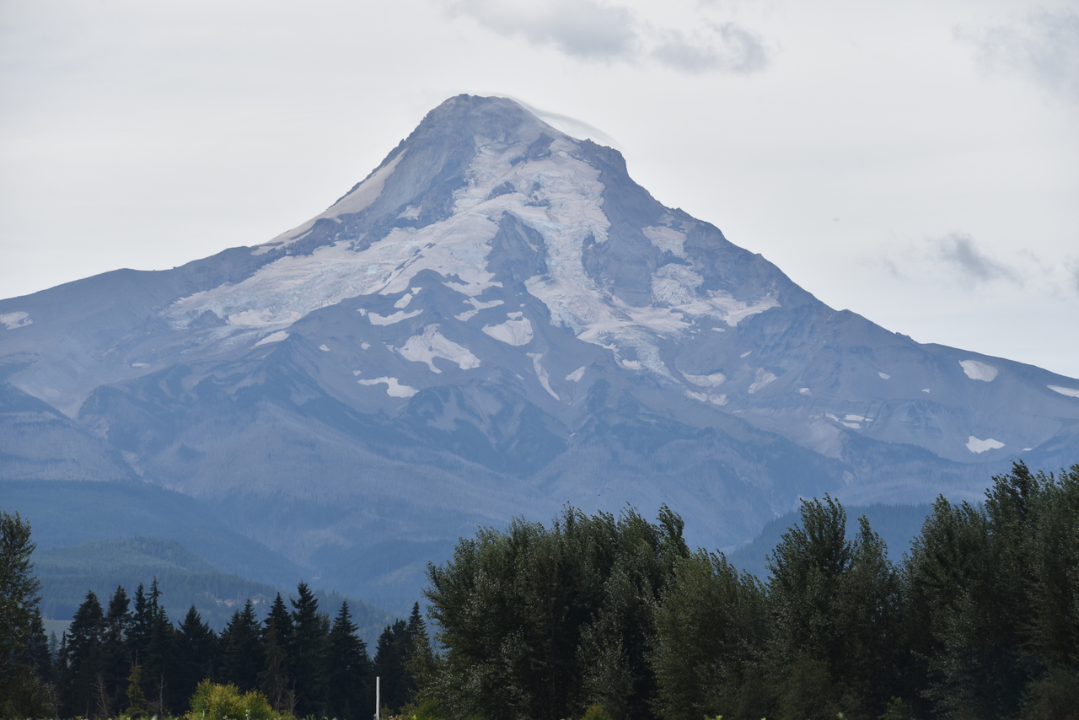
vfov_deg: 7.6
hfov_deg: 11.4
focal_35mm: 180
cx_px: 540
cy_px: 360
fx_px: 5396
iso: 100
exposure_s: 1/400
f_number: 9
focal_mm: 180
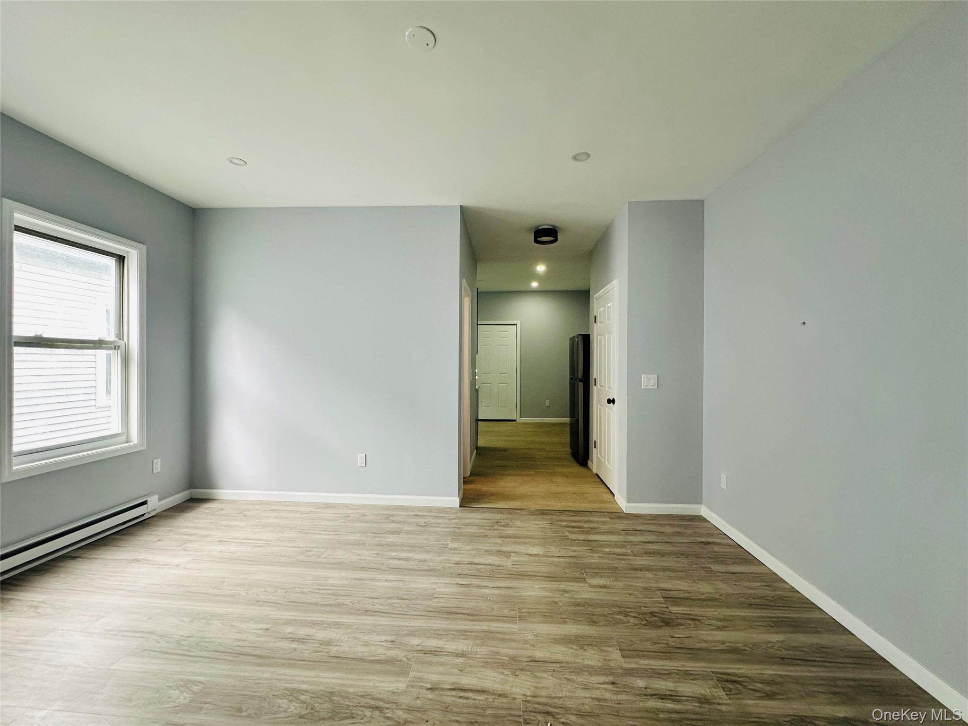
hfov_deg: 102.1
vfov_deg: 85.7
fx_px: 391
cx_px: 484
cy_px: 363
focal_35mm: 14
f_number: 2.2
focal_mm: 2.22
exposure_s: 1/99
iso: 100
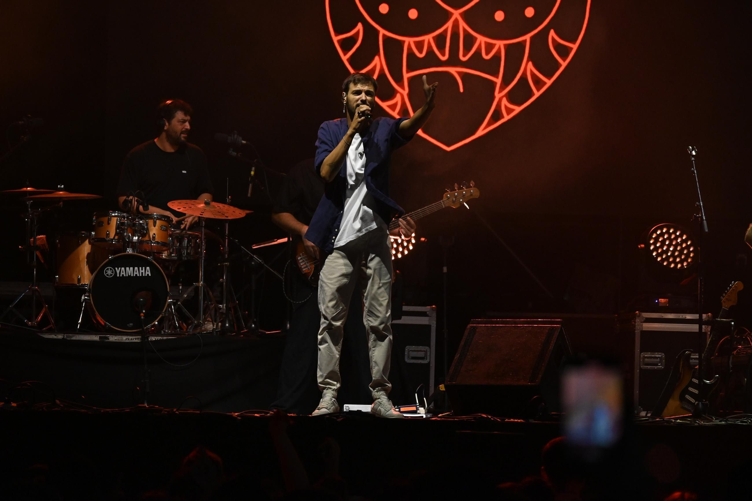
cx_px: 376
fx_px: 5169
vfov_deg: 5.5
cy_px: 250
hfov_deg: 8.3
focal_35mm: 248
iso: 2000
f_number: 5.6
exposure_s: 1/200
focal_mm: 165
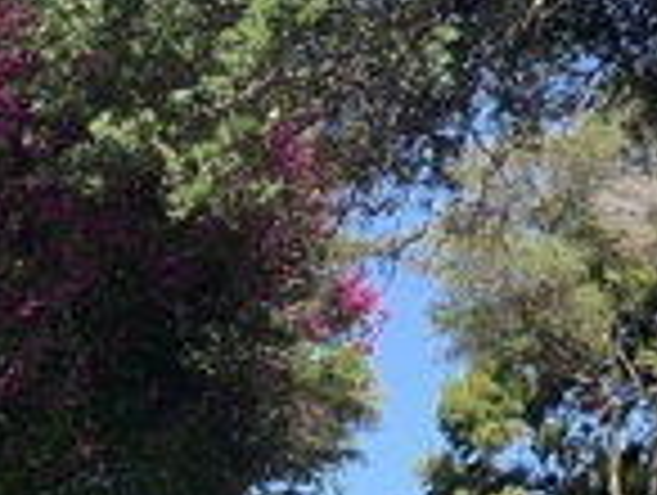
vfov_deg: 11.2
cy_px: -459
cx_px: 1192
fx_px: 2300
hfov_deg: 14.3
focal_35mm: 121
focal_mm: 4.25
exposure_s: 1/601
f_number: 1.8
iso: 25
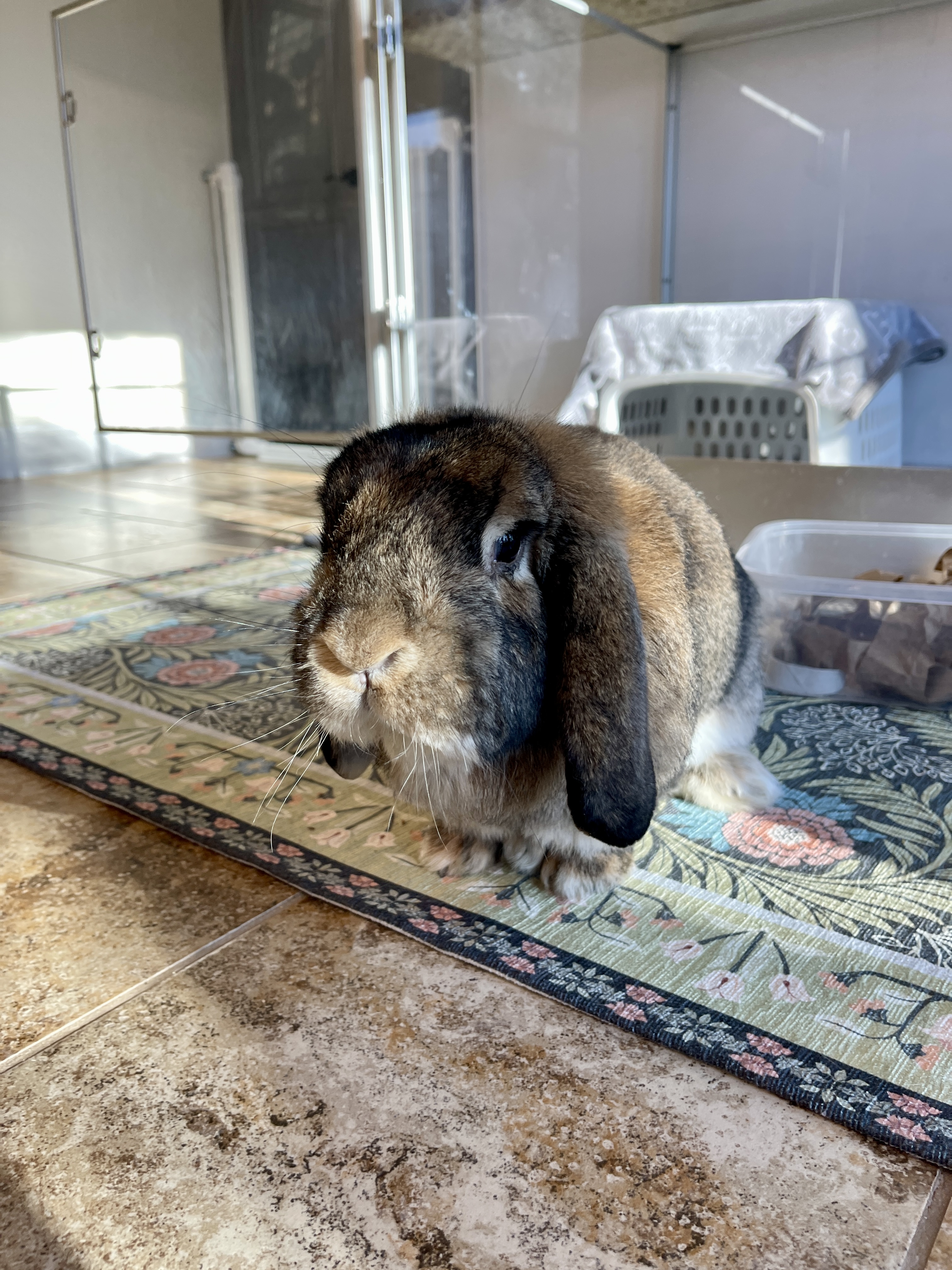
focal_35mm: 25
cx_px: 476
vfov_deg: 69.4
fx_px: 917
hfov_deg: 54.9
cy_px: 635
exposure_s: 1/121
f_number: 1.6
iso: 80
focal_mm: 5.1
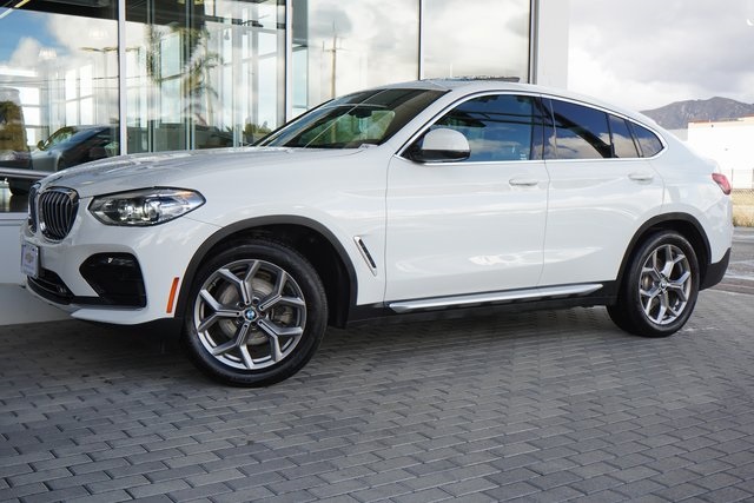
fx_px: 838
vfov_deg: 33.4
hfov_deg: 48.4
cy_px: 252
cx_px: 377
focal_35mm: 40
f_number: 8
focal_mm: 40
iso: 1000
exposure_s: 1/400
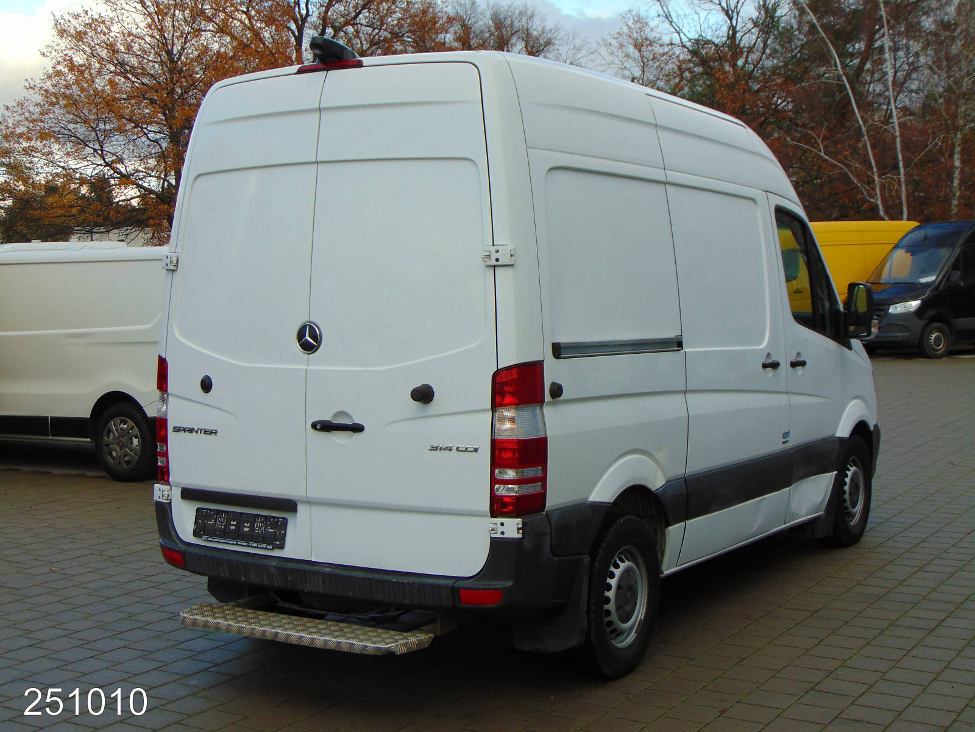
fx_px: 1408
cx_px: 488
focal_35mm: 50
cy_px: 366
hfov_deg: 38.2
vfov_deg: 29.1
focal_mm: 9
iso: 80
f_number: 3.5
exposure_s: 1/125
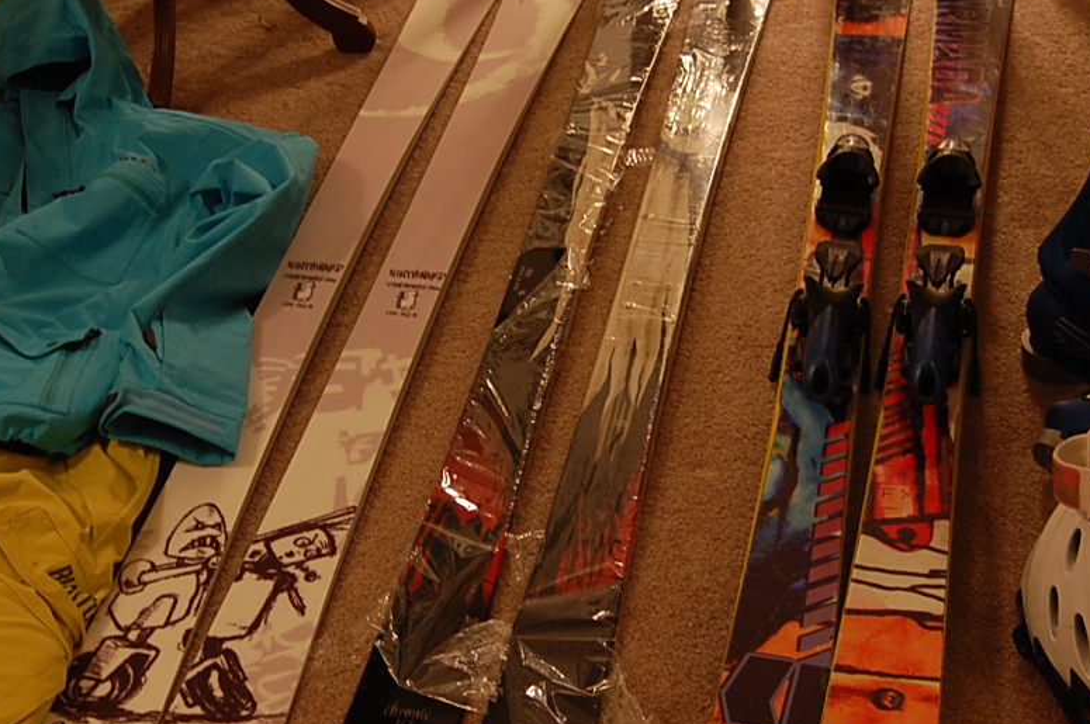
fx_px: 2026
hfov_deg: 30.1
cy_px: 388
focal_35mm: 67
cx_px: 502
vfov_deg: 20.3
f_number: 3.8
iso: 400
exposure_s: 1/25
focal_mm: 23
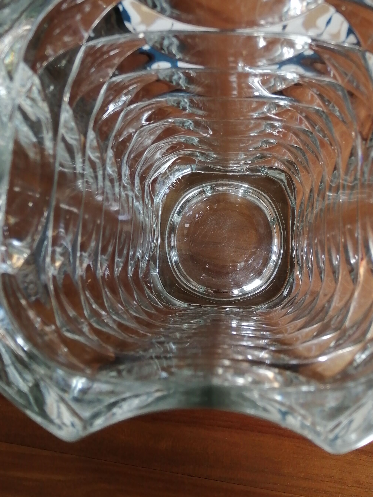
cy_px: 160
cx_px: 208
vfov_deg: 45.0
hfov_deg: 35.1
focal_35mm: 41
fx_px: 589
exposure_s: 1/107
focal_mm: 3.6
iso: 50
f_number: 1.8
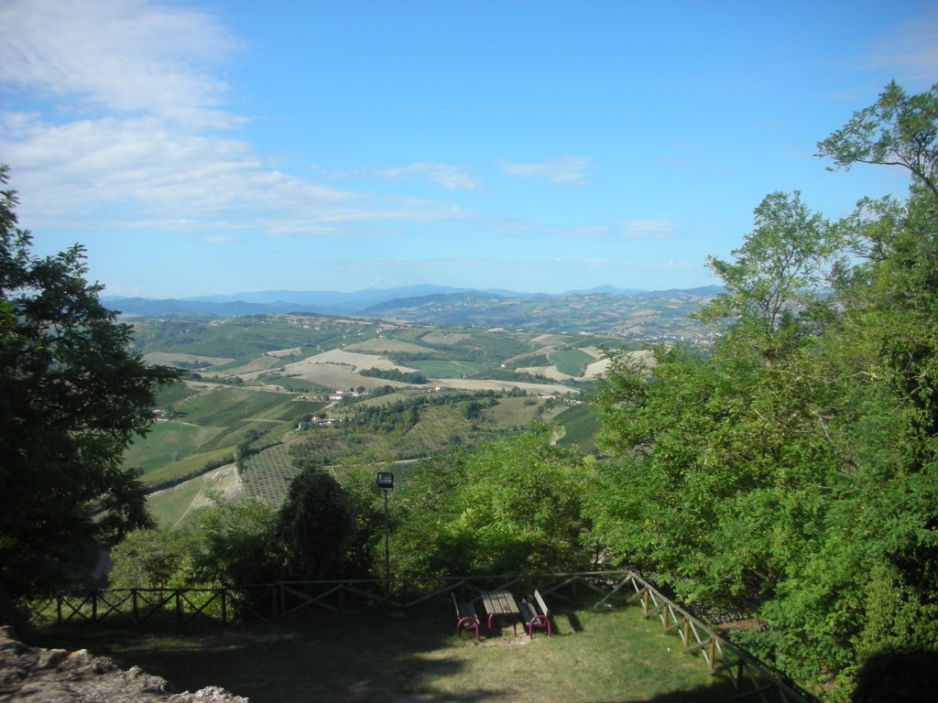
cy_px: 352
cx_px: 469
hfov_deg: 52.6
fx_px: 948
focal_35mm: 35
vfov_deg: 40.7
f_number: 8.5
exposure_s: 1/72.1
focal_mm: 5.8
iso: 50
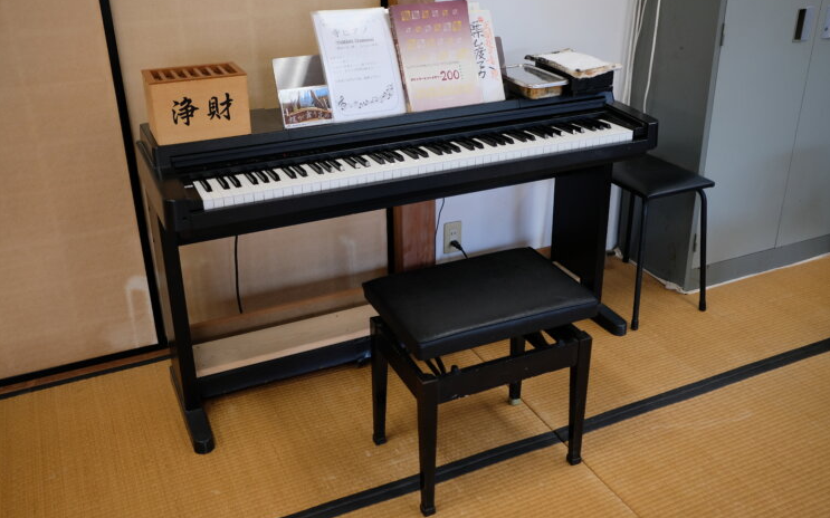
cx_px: 416
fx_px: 814
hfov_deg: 54.0
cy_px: 244
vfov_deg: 35.3
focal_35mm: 36
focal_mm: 23
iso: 400
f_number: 2
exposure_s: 1/125
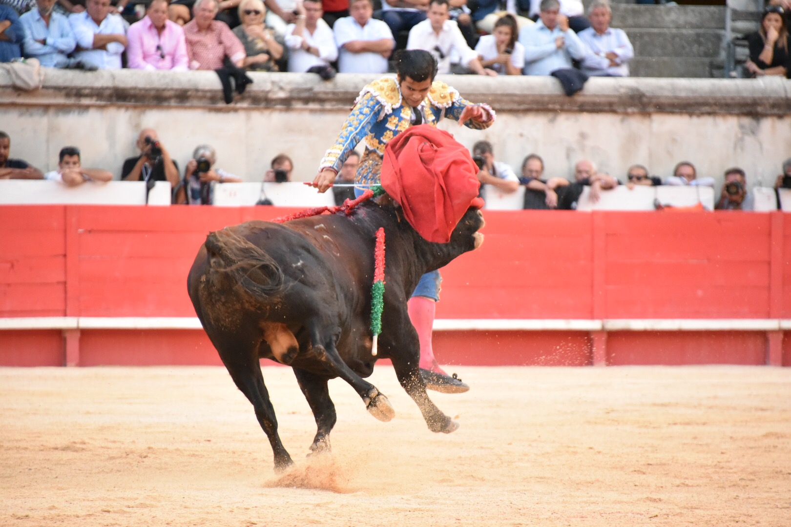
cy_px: 264
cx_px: 396
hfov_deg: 8.2
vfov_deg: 5.5
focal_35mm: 250
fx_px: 5493
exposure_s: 1/640
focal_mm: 250
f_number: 5.6
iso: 10000
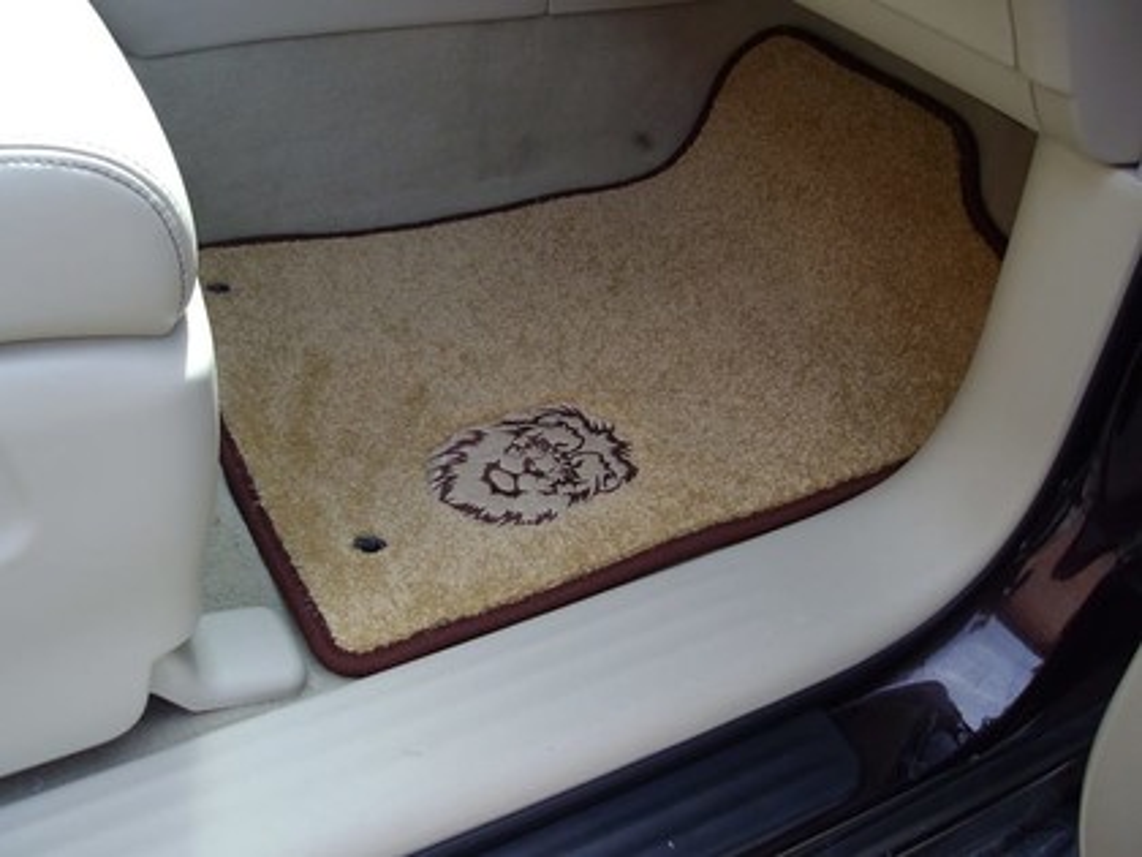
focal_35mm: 36
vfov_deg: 39.7
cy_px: 428
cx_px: 571
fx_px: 1188
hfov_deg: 51.4
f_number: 2.7
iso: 80
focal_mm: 6
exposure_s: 1/160
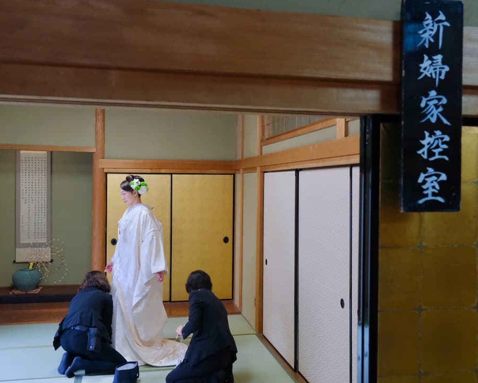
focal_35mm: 33
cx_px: 237
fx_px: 467
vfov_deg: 44.6
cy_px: 191
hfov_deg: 54.2
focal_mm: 19.2
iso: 3200
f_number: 5
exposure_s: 1/60
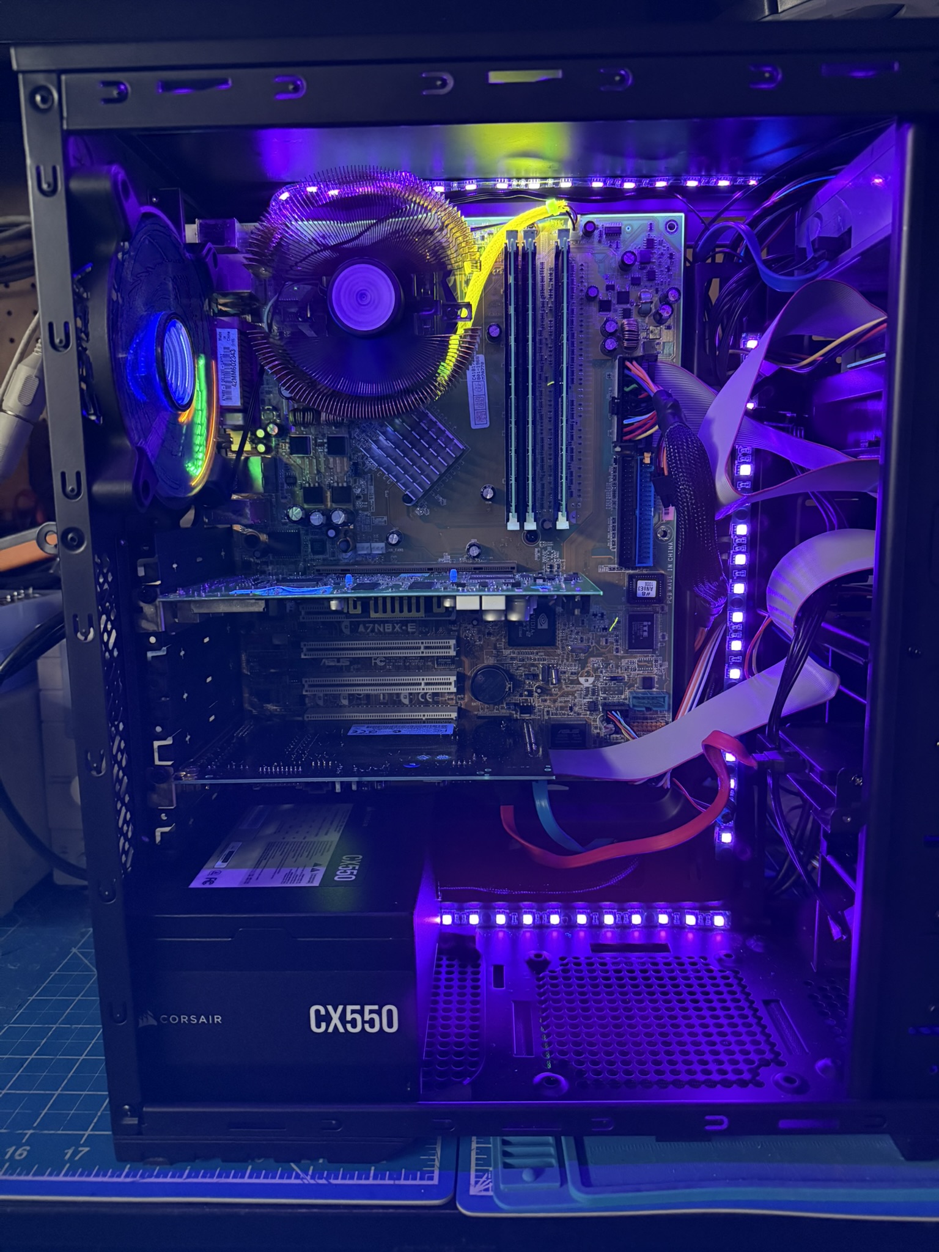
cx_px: 470
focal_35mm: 24
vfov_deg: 71.6
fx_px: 868
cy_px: 626
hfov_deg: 56.8
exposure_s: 1/37
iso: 1000
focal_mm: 6.76
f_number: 1.78
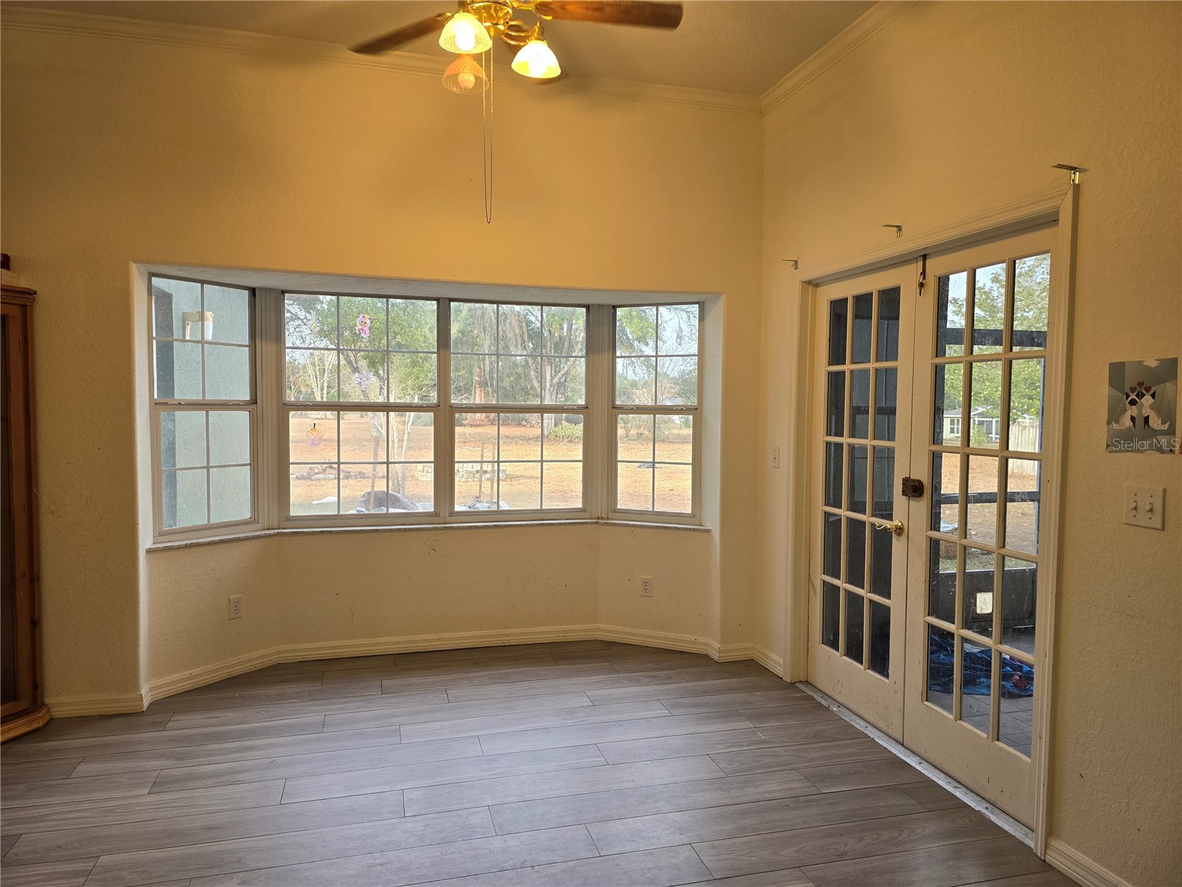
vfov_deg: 58.9
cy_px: 444
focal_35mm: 23
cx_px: 591
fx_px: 785
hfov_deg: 73.9
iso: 125
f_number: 1.7
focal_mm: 6.3
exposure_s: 1/120
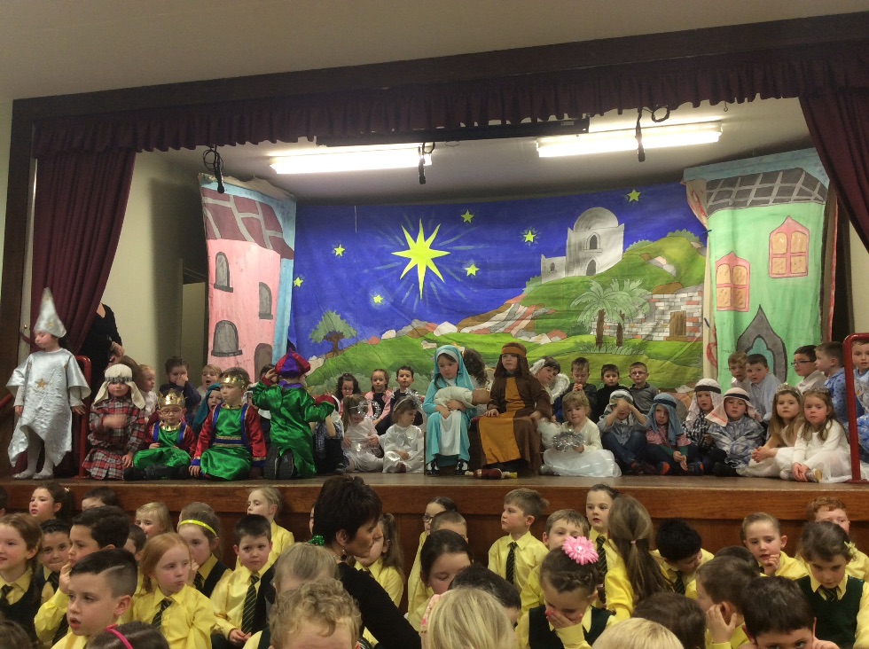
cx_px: 434
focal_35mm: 32
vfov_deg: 44.1
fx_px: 802
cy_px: 324
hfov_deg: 56.9
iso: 64
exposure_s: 1/25
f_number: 2.4
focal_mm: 3.3
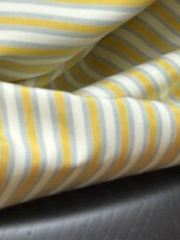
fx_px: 1082
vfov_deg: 12.5
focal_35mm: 156
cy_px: 13
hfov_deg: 9.5
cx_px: 110
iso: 80
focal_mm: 5.96
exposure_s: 1/60
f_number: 1.6
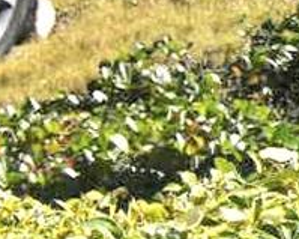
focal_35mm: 226
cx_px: 1089
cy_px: -313
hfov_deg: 7.0
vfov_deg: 6.5
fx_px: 1999
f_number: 10
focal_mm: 20
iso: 200
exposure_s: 1/400
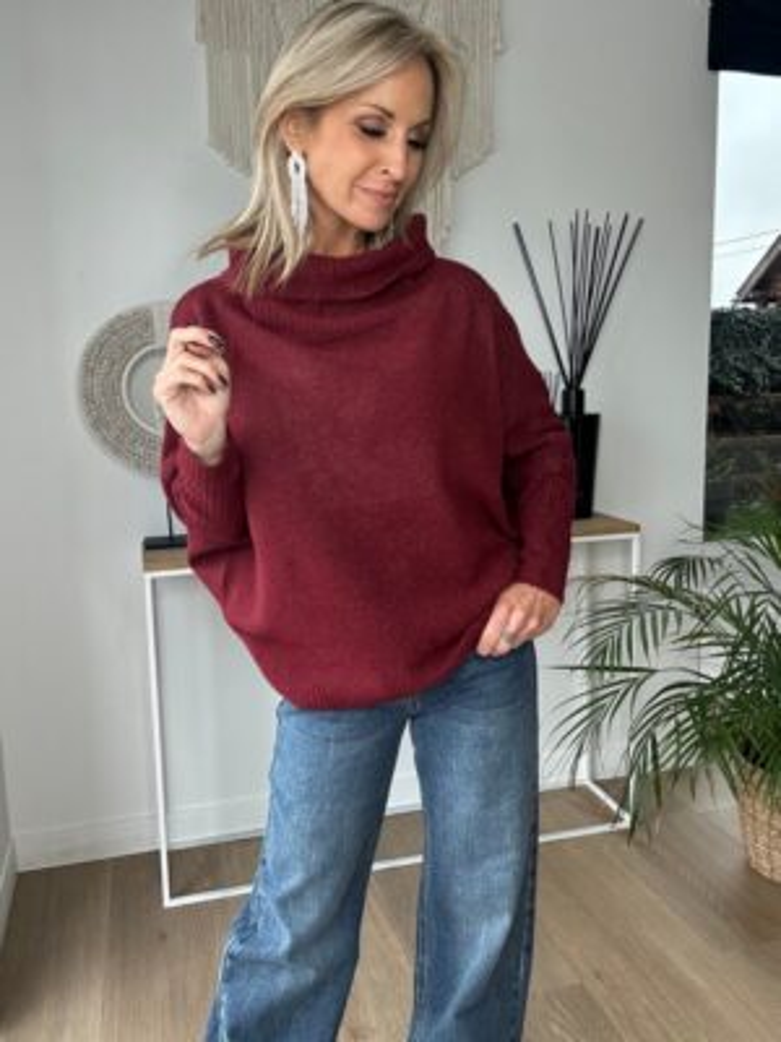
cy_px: 521
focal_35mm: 30
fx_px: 902
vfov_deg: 60.0
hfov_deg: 46.8
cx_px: 390
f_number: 1.9
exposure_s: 1/80
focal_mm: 2.69
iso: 80
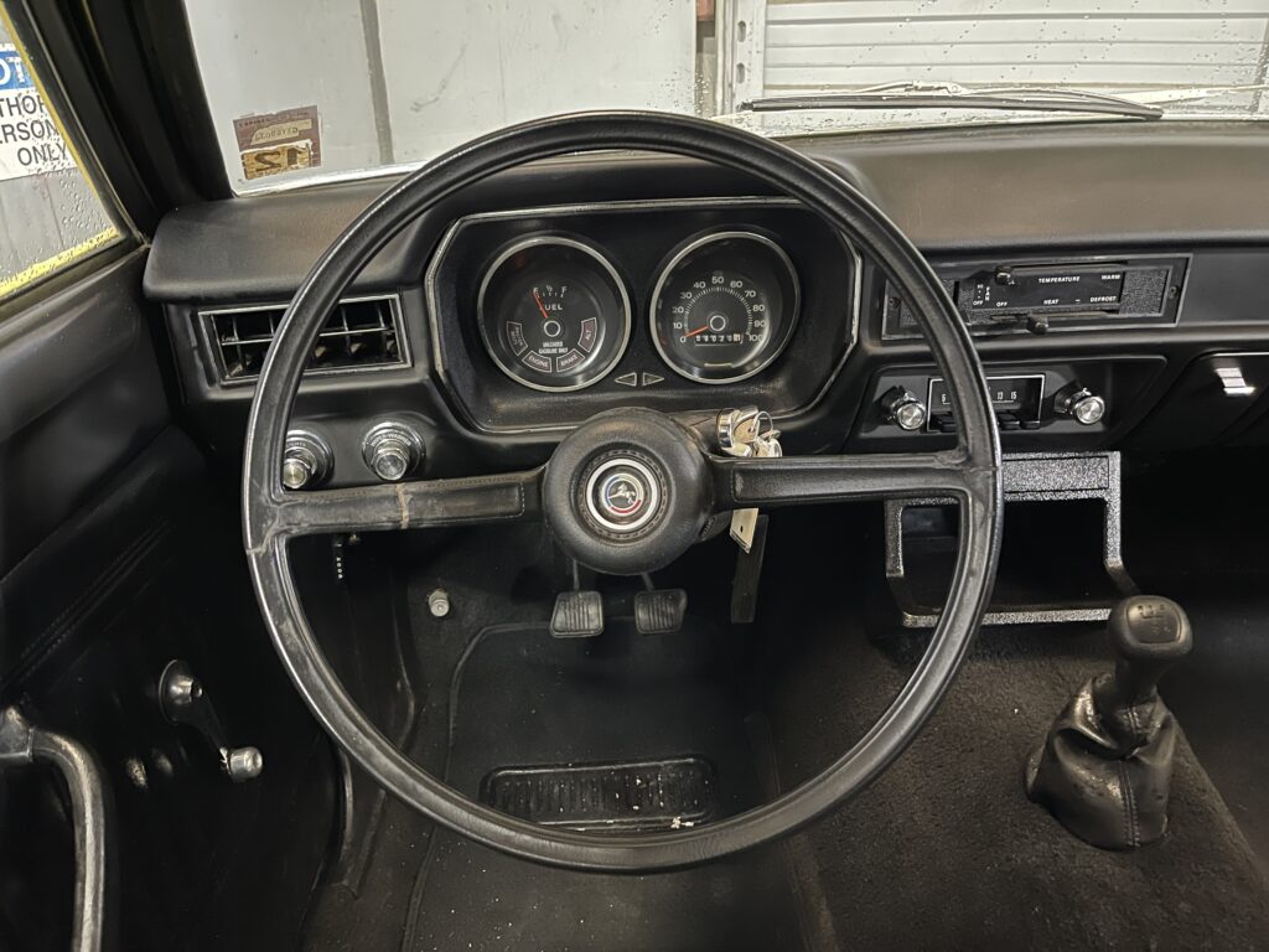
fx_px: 916
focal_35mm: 25
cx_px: 634
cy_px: 476
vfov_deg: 54.9
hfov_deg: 69.4
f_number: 1.6
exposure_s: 1/17
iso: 1000
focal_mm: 5.1
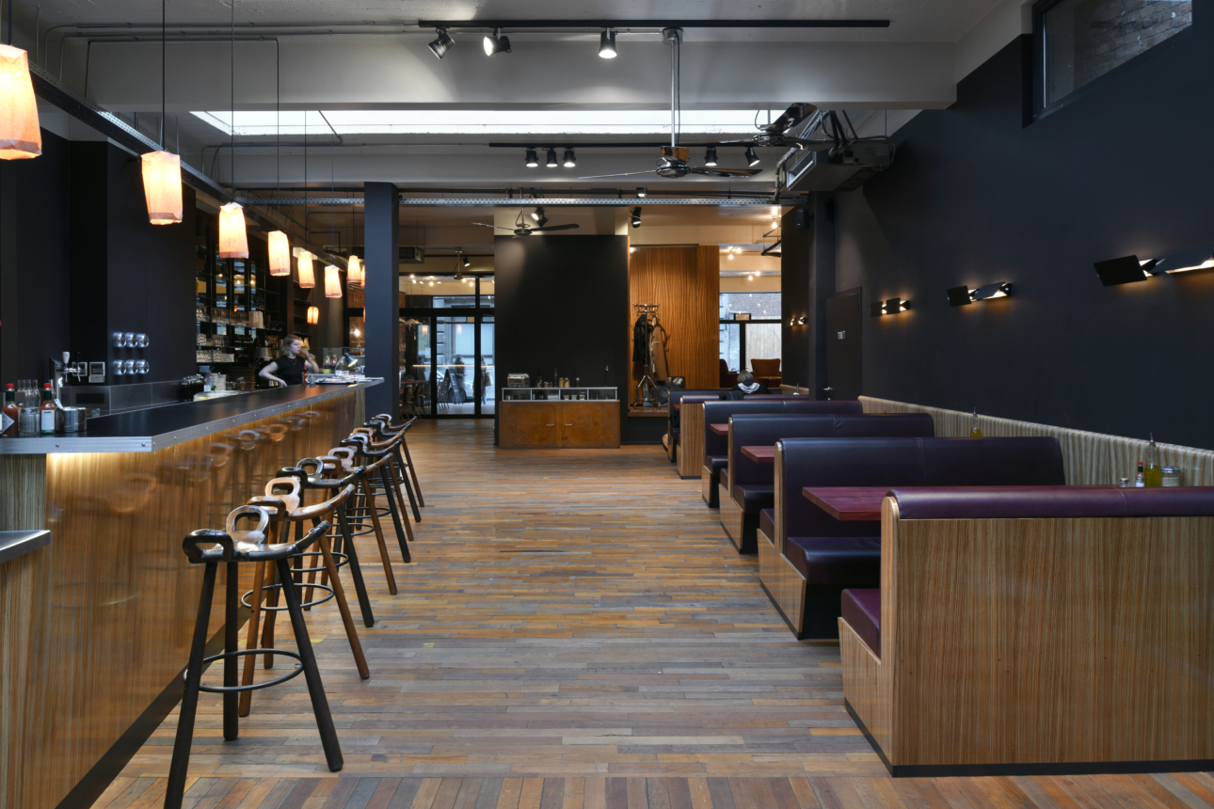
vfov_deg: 53.1
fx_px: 809
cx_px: 607
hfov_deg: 73.7
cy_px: 404
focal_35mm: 24
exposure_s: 1.3
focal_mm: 24
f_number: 11
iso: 100
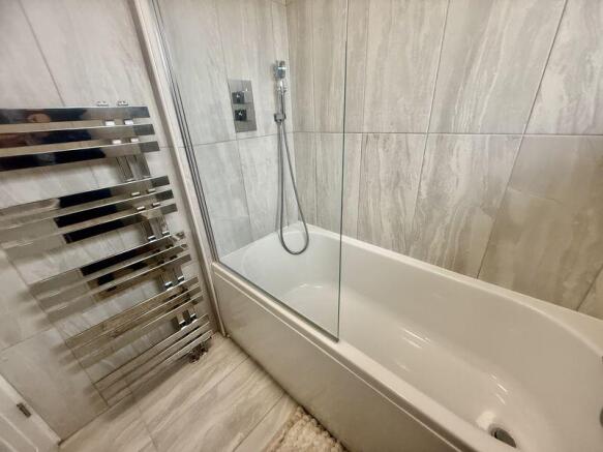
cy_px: 226
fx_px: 244
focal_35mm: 14
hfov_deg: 102.1
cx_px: 302
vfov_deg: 85.7
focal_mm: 2.22
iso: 160
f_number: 2.2
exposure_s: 1/100
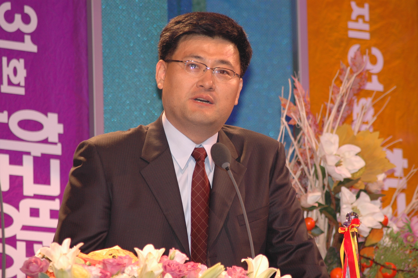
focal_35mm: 300
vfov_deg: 4.6
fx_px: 3479
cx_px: 209
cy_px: 139
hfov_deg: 6.9
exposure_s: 1/100
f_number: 5
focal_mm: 200
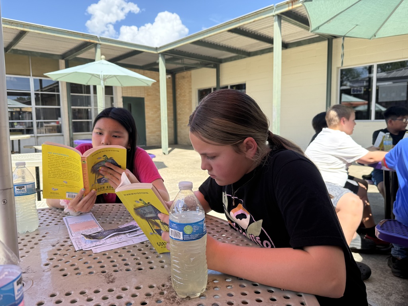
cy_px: 153
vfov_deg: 56.8
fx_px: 283
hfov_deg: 71.6
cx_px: 204
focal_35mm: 24
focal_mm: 6.76
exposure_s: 1/1271
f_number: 1.78
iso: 80
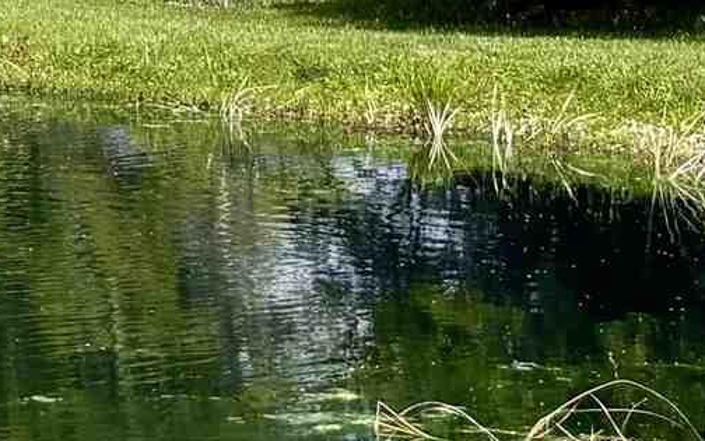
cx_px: -866
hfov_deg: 10.9
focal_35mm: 168
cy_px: -203
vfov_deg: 7.7
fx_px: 3228
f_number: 1.6
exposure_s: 1/3623
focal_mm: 5.96
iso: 50
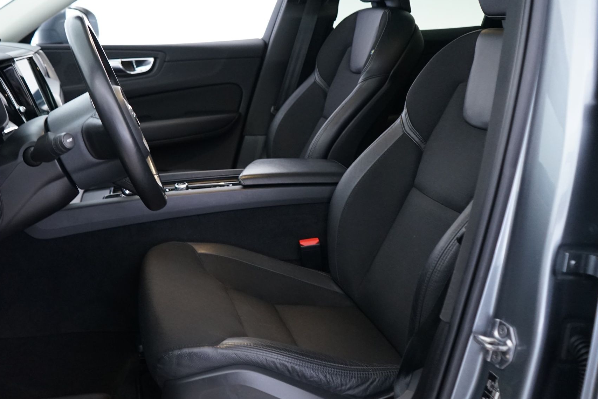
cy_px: 150
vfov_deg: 32.5
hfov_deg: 46.9
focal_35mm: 41
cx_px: 214
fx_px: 681
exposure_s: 1/20
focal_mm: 28
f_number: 3.5
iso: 2000
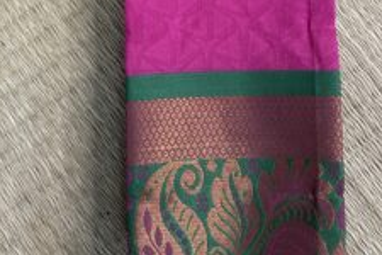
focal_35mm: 48
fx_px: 509
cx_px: 163
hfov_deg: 41.0
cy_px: -2
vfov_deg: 26.5
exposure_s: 1/50
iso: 400
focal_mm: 4.2
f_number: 1.6
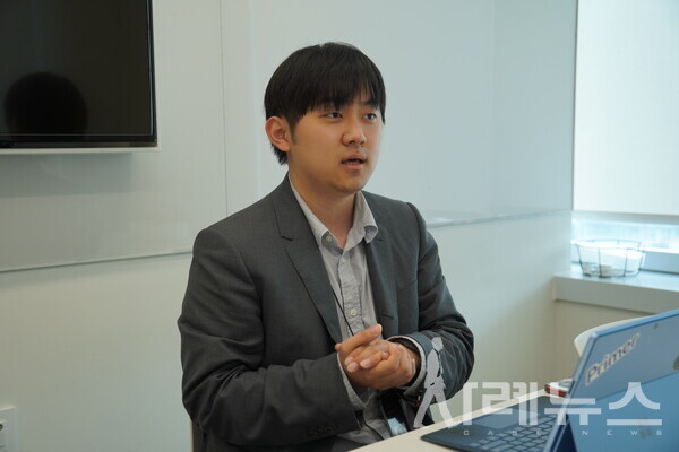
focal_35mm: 44
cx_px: 340
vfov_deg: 30.8
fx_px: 820
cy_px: 226
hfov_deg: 45.0
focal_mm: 29
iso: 250
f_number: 3.2
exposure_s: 1/125
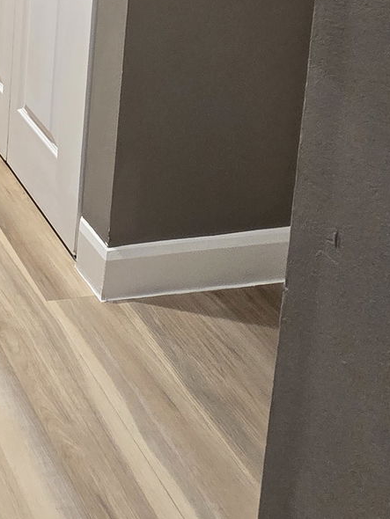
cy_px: -166
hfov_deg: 22.8
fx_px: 706
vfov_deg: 30.9
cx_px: -247
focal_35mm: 47
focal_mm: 2.2
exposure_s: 1/60
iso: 200
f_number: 2.2
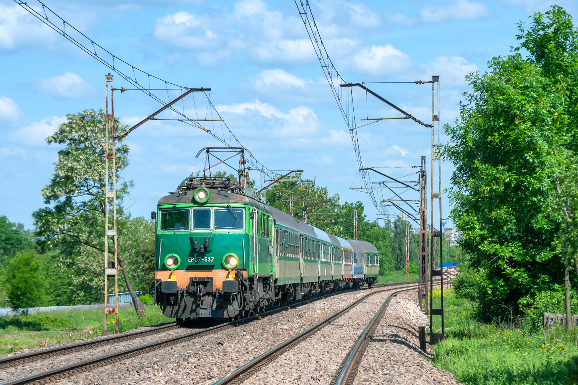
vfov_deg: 9.0
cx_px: 289
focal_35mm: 153
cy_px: 192
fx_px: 2457
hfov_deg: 13.4
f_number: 9
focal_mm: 102
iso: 100
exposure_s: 1/320
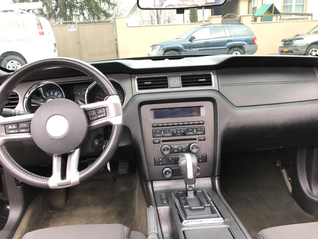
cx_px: 159
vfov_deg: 49.7
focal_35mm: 28
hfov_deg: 63.4
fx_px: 257
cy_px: 120
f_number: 1.8
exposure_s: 1/120
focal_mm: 3.99
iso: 25
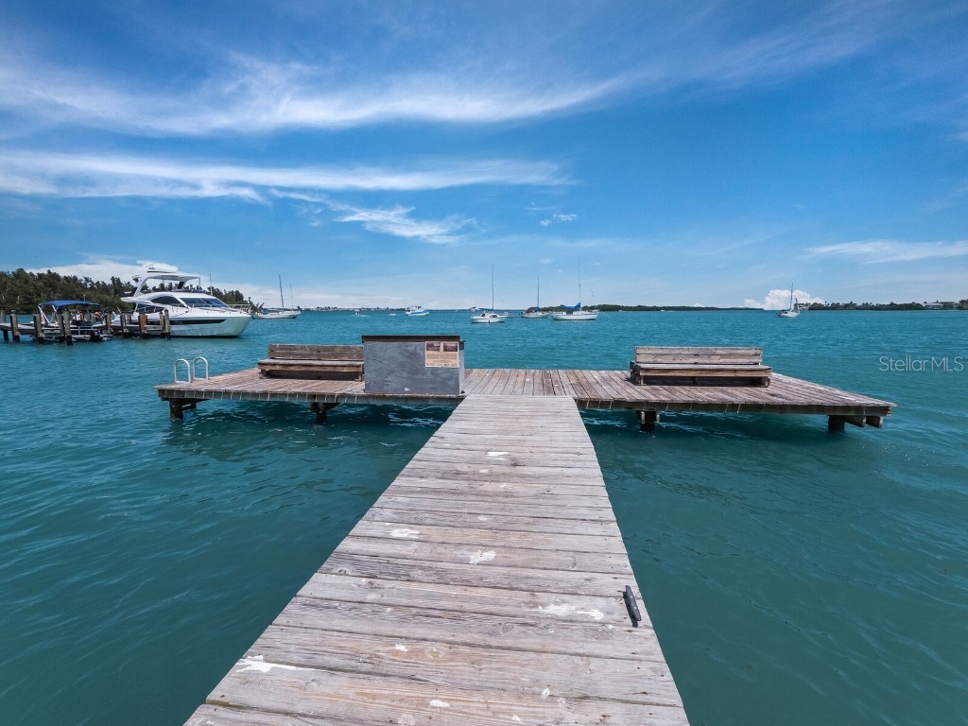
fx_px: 391
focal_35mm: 14
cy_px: 363
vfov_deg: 85.7
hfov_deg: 102.1
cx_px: 484
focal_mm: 7
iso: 400
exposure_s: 1/1600
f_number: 8
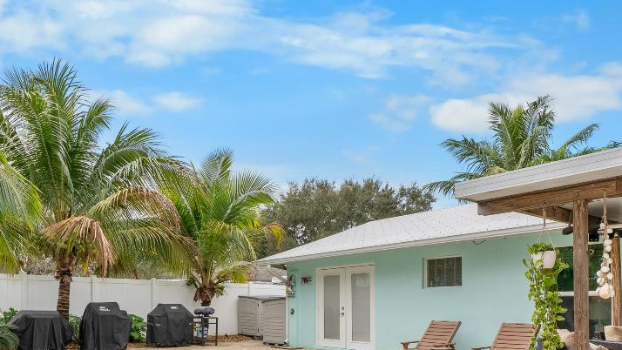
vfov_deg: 40.4
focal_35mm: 27
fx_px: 445
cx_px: 238
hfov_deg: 68.9
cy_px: 300
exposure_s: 1/100
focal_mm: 16
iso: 500
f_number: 9
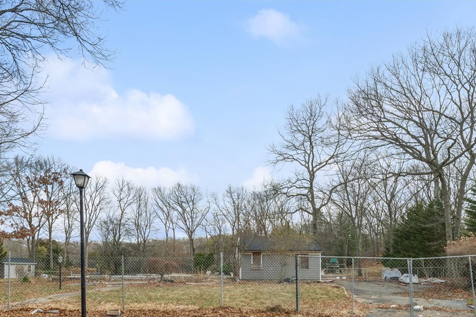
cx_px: 217
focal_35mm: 27
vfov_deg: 44.6
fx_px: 355
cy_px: 274
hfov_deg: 67.5
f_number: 11
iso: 100
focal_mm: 15.5
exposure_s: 1/100
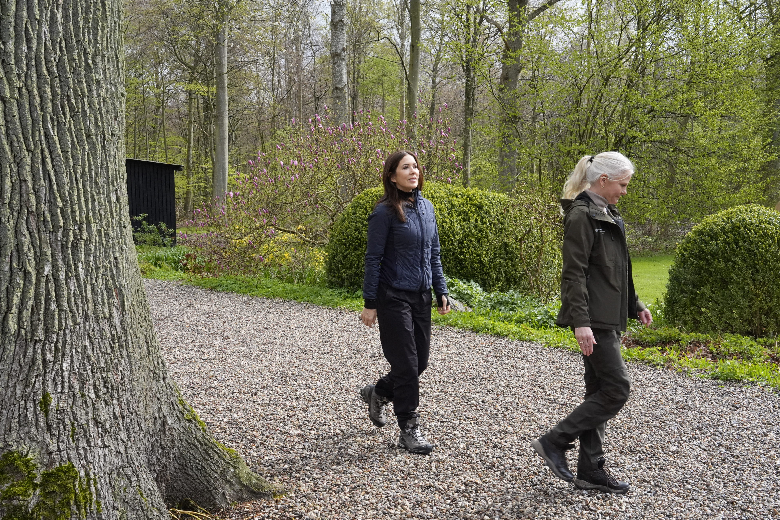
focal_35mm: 39
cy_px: 263
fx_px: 845
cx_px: 394
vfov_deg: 34.2
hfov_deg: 49.6
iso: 2000
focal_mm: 38
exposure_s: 1/250
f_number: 18
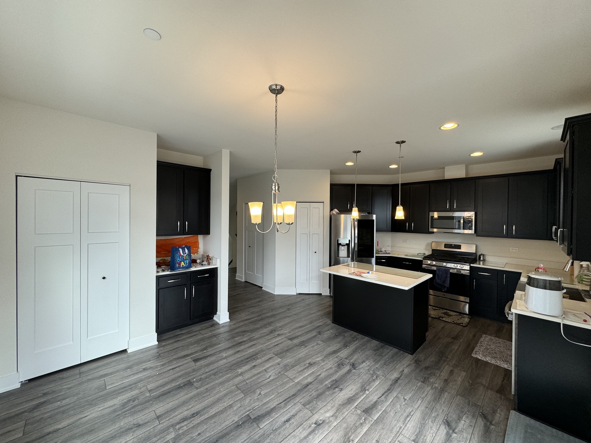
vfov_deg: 85.7
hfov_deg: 102.1
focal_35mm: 14
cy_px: 222
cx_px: 296
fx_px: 239
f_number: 2.2
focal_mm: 2.22
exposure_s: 1/120
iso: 100
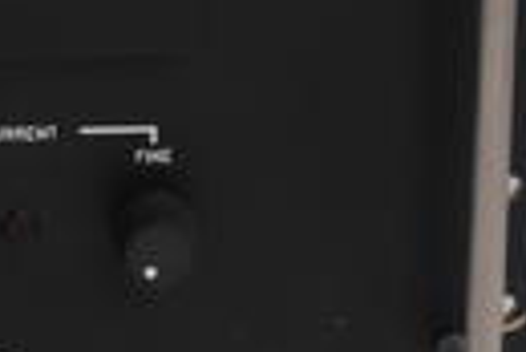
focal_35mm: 351
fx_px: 5134
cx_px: -134
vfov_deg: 3.9
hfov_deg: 5.8
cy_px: -24
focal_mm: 55
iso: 800
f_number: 22
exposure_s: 1/3.2
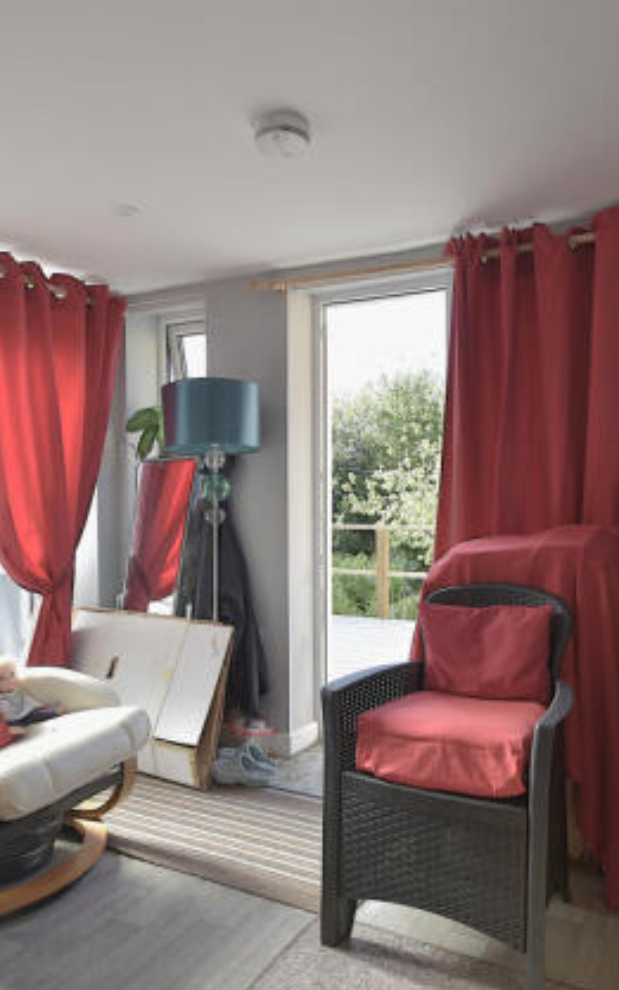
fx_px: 647
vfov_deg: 74.8
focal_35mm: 24
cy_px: 488
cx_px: 393
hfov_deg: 50.5
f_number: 5
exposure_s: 1/100
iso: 125
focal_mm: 10
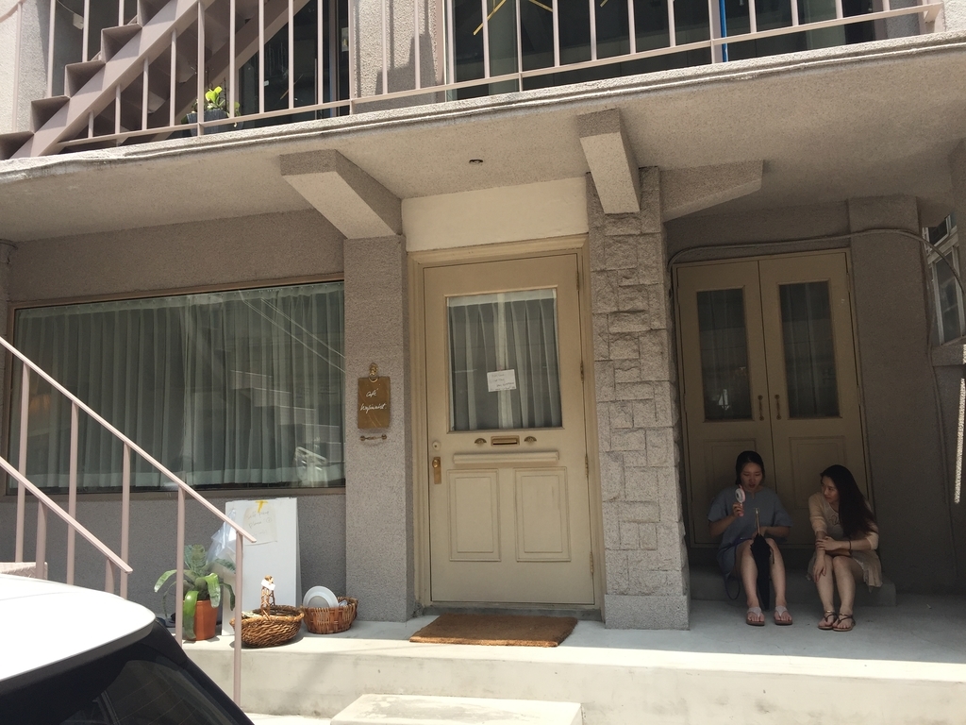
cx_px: 483
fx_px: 809
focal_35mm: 29
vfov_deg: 48.2
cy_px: 362
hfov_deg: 61.7
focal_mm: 4.15
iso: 32
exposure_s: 1/1014
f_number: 2.2
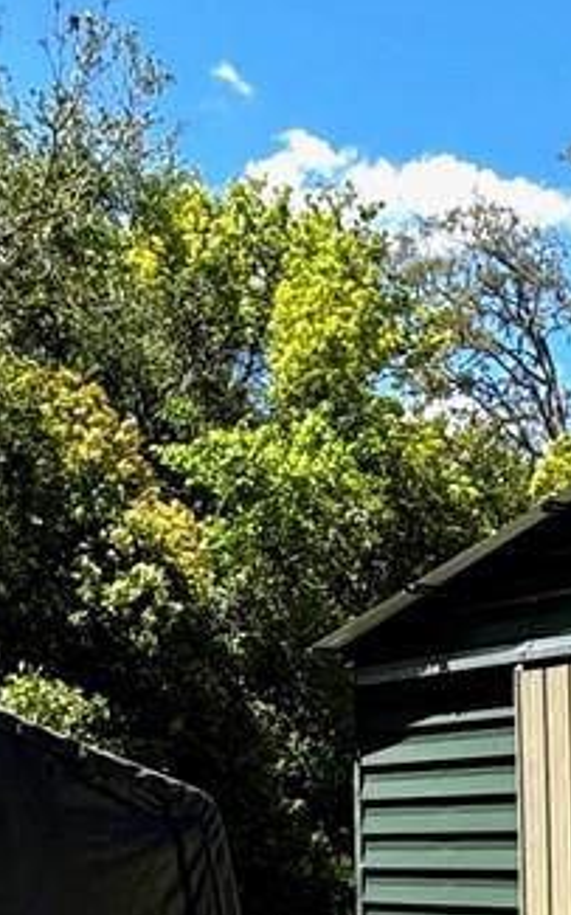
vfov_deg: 27.0
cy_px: 870
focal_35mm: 73
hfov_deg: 17.7
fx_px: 1818
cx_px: 425
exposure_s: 1/932
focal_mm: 2.22
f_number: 2.2
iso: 50
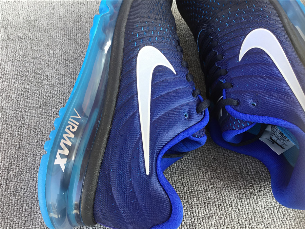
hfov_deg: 58.4
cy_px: 114
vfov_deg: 45.4
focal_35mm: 31
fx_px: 273
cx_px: 152
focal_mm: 3.3
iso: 32
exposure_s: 1/100
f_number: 2.4
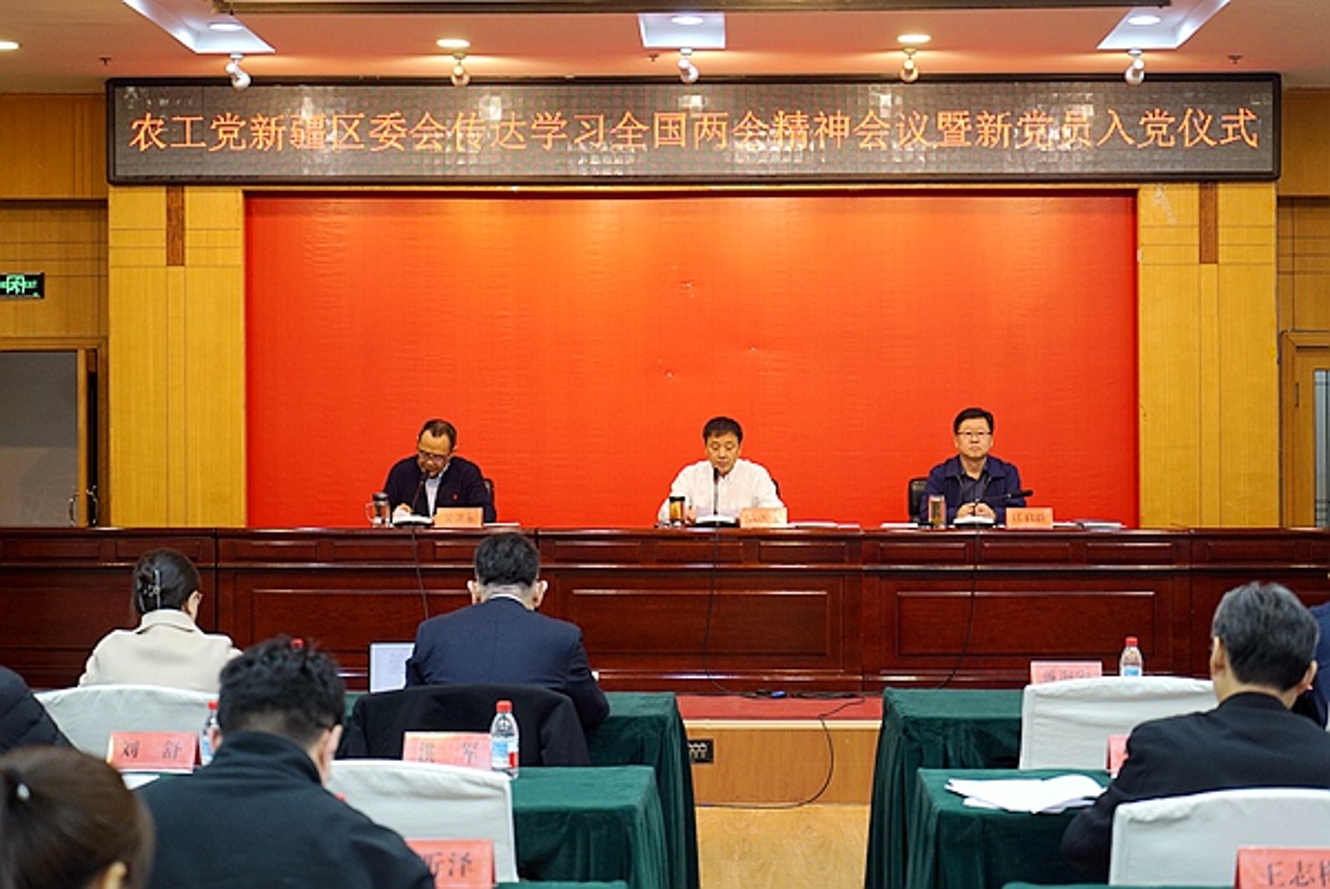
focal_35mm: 60
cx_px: 665
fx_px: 2218
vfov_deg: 22.7
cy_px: 444
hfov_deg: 33.4
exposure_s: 1/160
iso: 1250
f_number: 4
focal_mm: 60
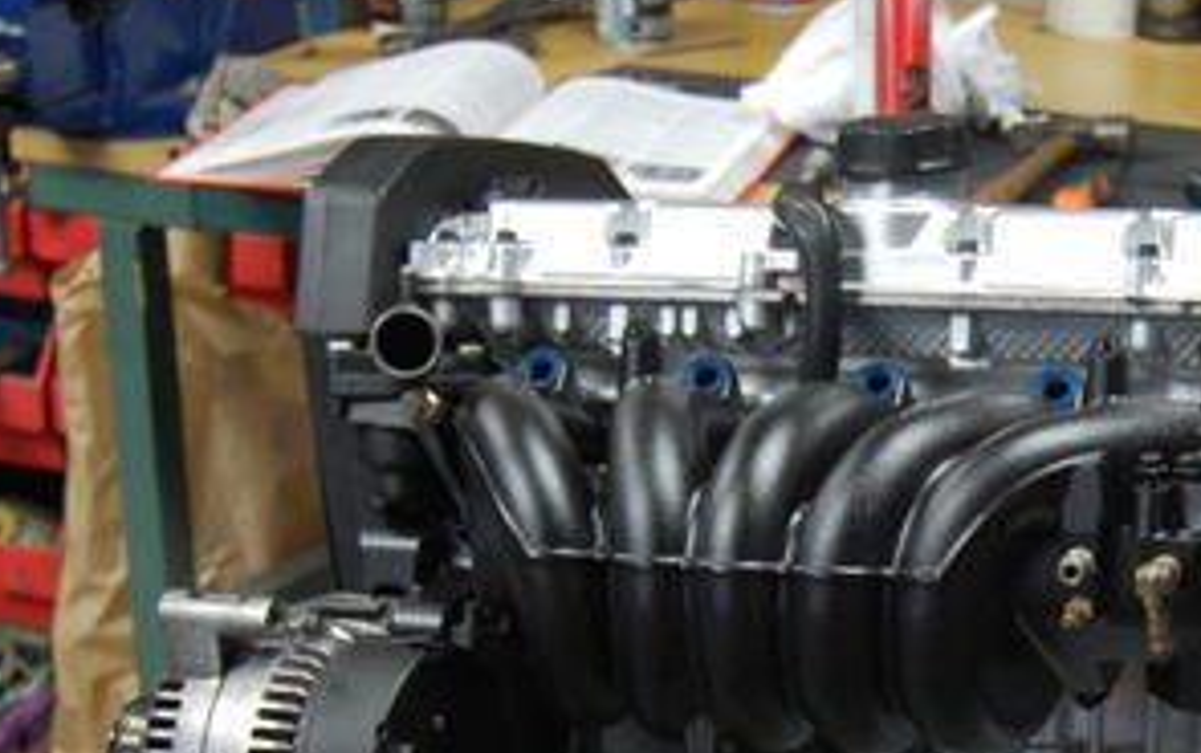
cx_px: 912
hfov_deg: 19.5
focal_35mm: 106
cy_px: 676
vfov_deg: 12.3
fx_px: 3473
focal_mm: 32
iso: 800
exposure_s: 1/25
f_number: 4.5
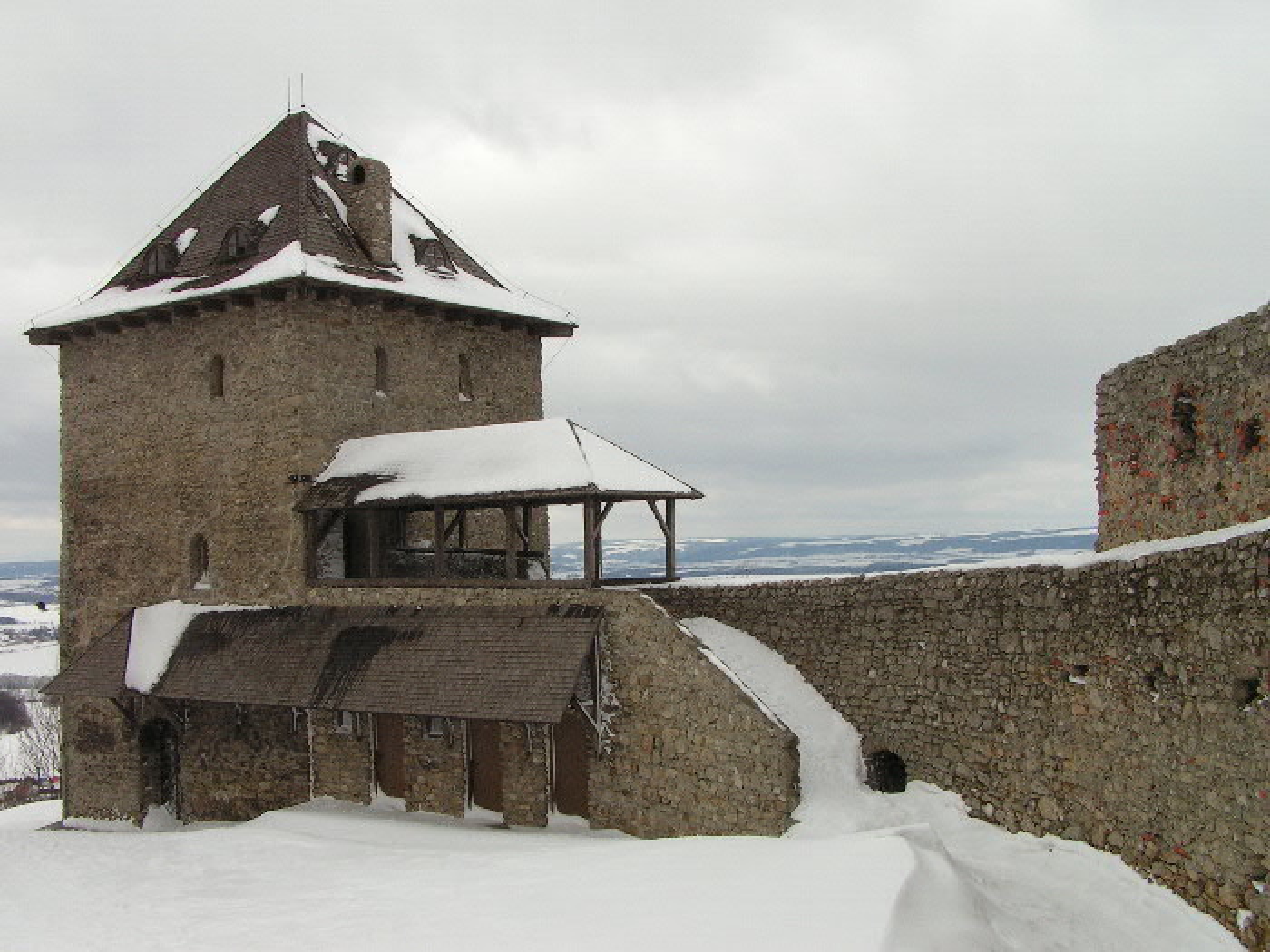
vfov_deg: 37.7
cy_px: 476
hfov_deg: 49.0
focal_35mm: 38
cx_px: 635
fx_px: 1394
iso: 100
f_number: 8
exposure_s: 1/400
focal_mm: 6.3
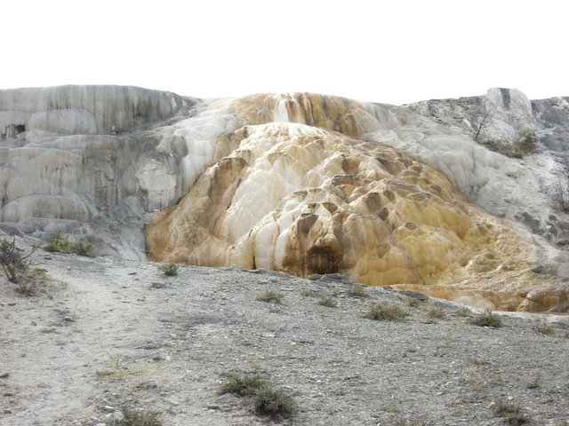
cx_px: 284
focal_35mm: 114
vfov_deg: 13.0
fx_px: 1874
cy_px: 213
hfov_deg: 17.3
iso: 50
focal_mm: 18.6
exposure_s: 1/250
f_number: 5.2
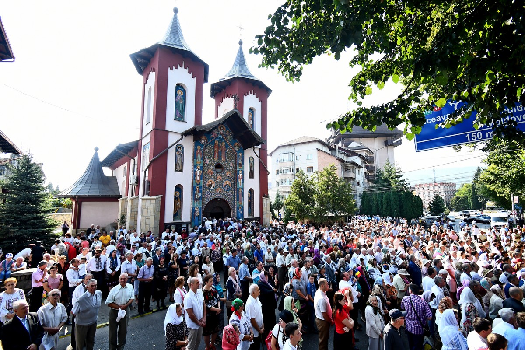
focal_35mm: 15
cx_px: 262
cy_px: 175
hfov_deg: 100.4
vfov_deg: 77.3
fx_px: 219
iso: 640
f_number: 4.5
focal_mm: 10
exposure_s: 1/640
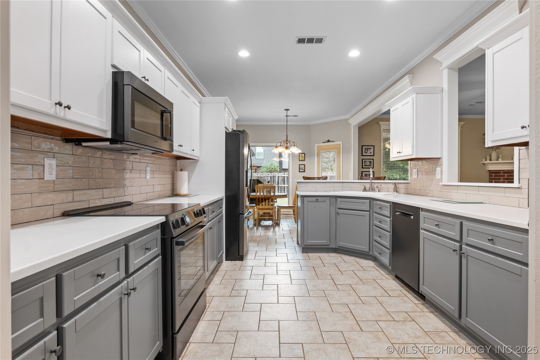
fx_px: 270
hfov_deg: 90.0
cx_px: 270
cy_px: 180
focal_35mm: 18
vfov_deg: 67.4
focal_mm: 18
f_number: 11
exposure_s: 1/2
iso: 640
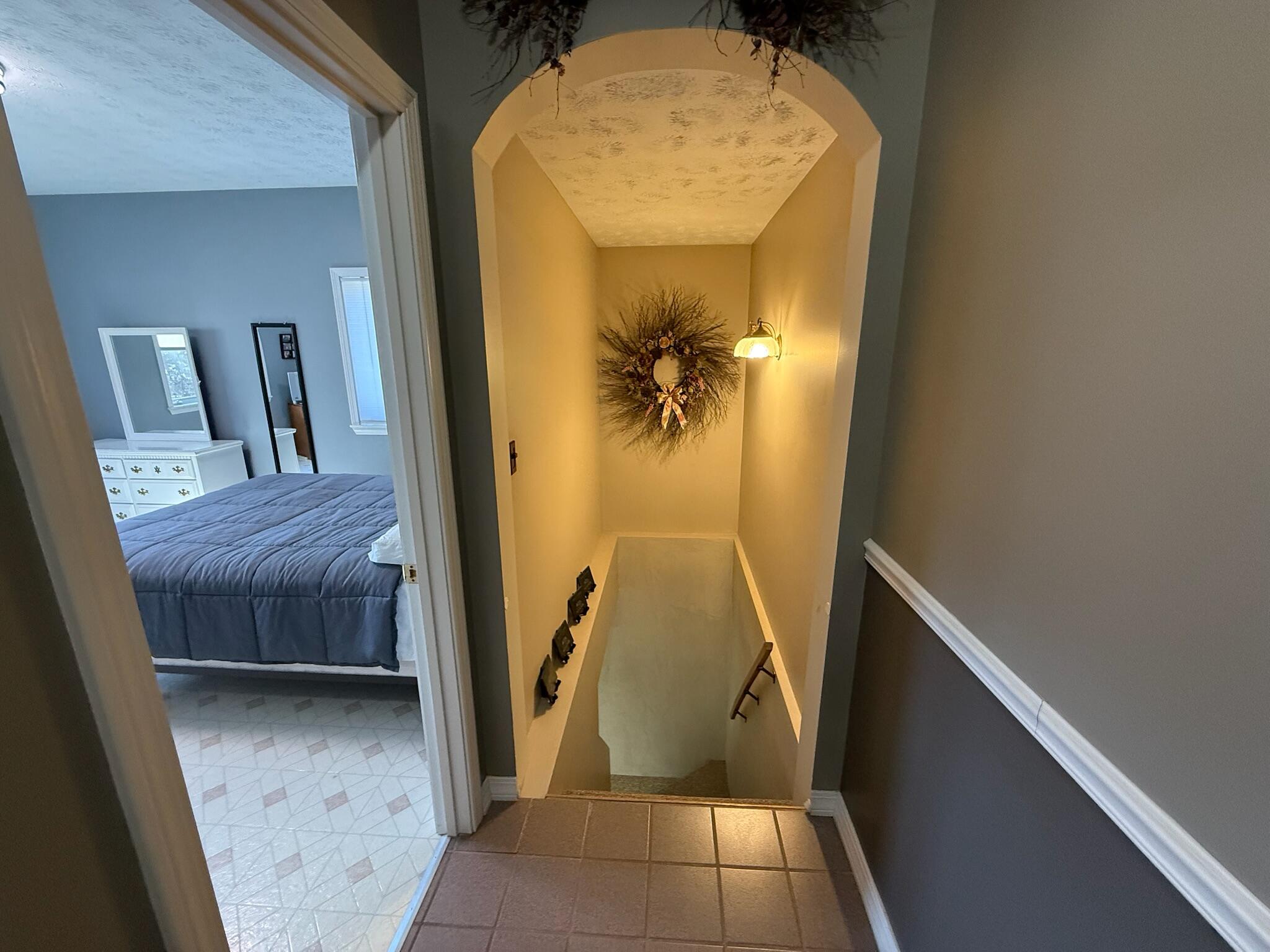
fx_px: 514
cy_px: 476
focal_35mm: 14
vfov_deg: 85.7
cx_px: 635
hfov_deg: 102.1
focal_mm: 2.22
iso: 500
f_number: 2.2
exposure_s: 1/120
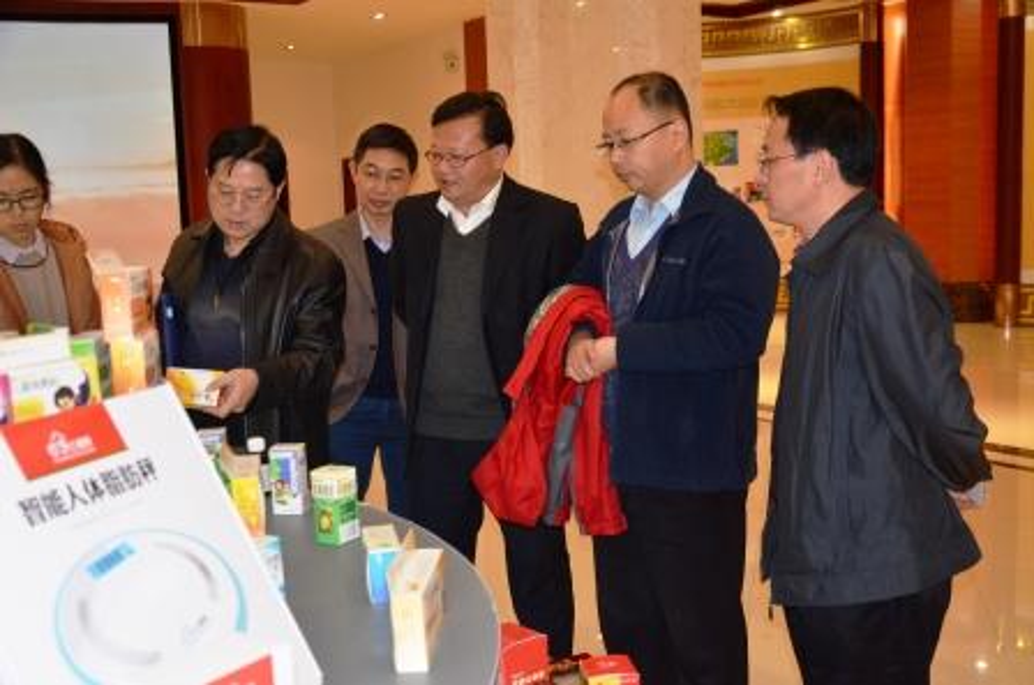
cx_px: 517
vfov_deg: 34.1
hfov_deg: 49.6
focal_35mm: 39
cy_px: 342
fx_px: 1118
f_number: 4
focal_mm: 26
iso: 800
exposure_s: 1/60
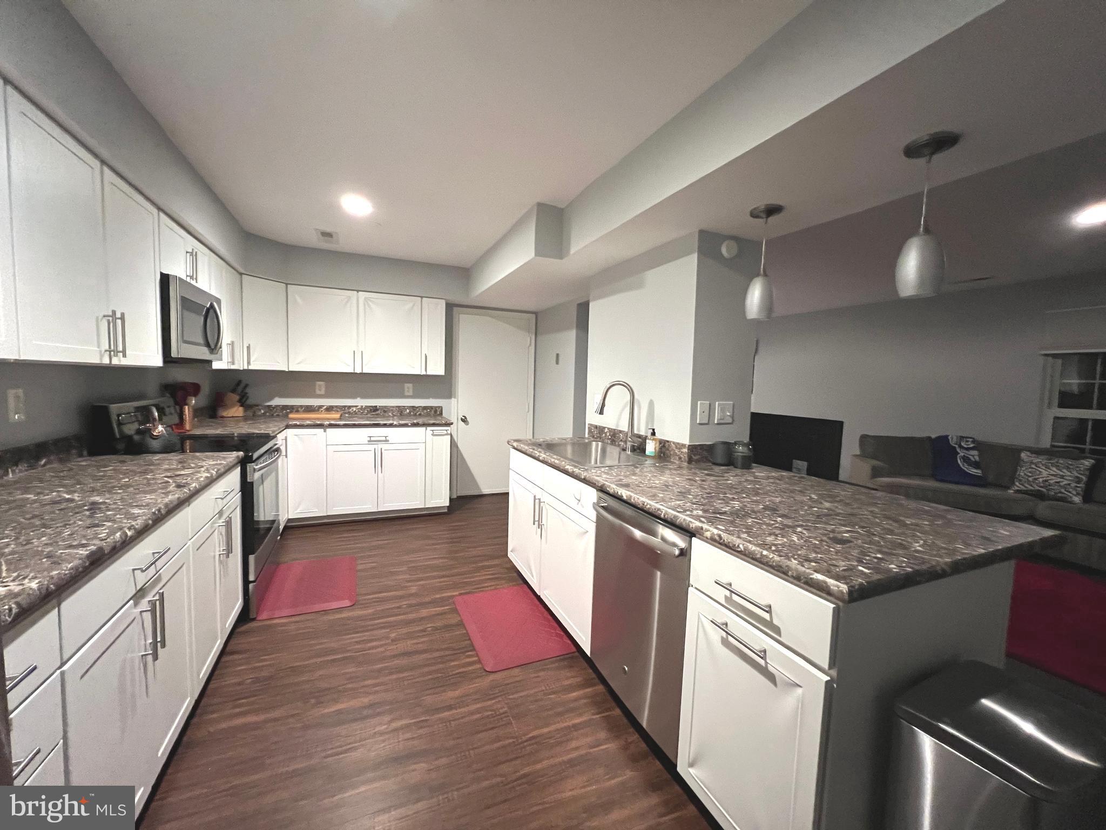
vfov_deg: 89.9
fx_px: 415
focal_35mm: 13
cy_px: 415
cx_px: 553
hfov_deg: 106.2
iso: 800
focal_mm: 1.57
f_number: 1.8
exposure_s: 1/60
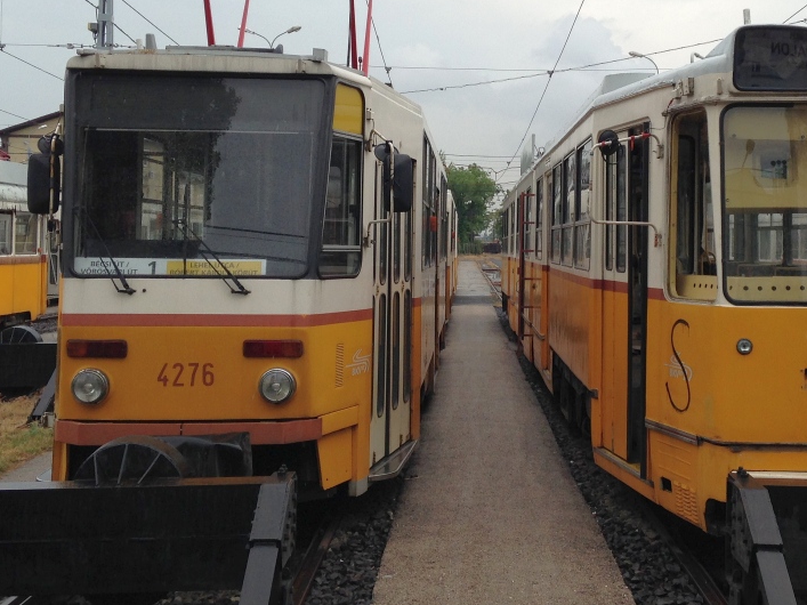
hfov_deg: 34.0
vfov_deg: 26.0
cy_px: 220
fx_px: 1305
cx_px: 546
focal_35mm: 56
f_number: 2.4
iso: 50
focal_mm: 4.12
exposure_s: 1/968
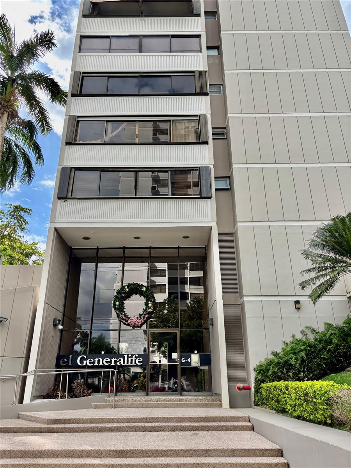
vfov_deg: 67.3
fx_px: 352
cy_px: 234
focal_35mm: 26
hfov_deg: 53.1
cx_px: 176
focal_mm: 5.96
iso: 50
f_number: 1.6
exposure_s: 1/1876
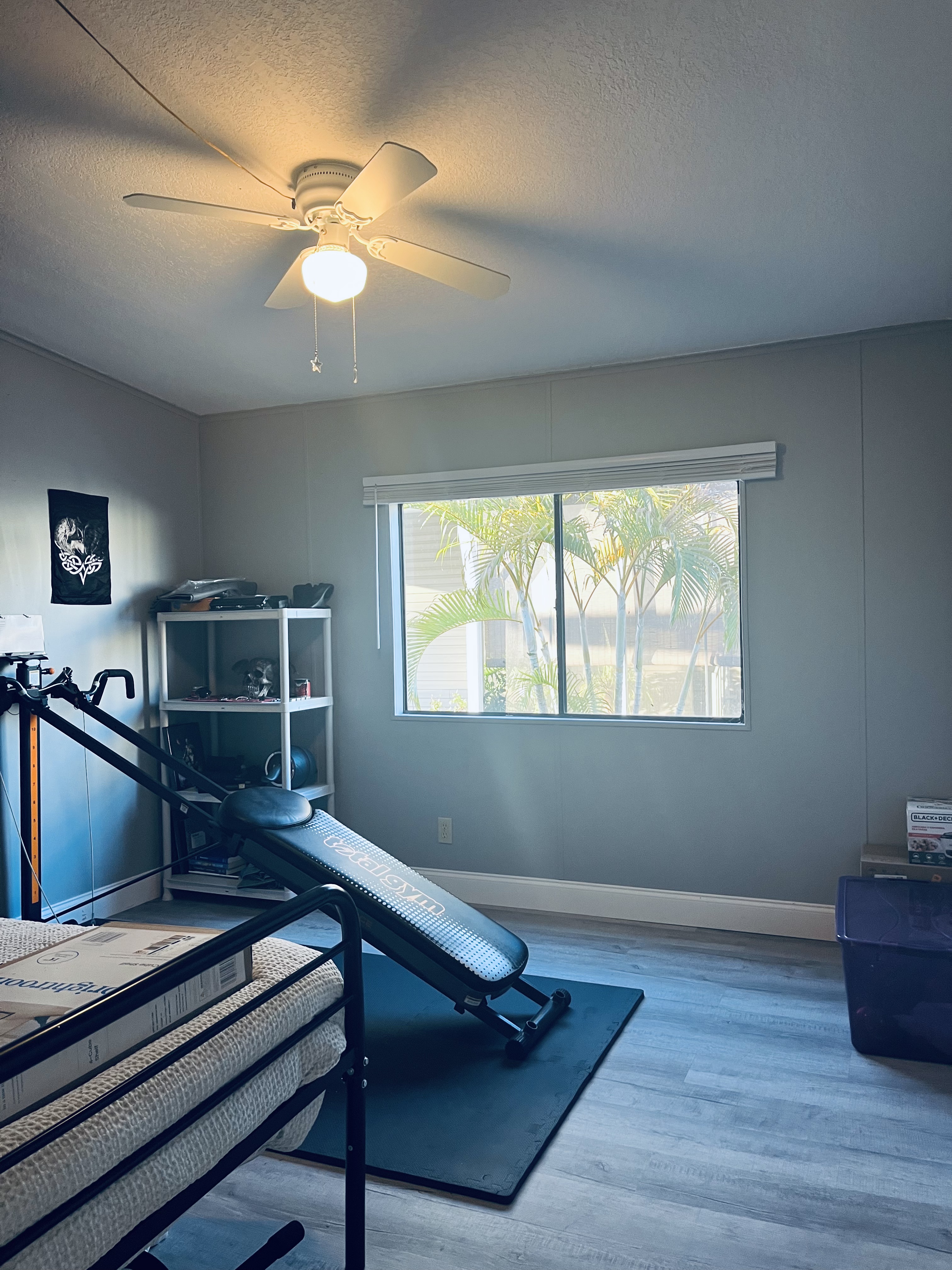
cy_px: 635
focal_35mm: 26
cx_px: 476
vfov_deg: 67.3
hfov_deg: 53.1
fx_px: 953
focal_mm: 5.1
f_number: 1.6
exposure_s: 1/60
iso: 100
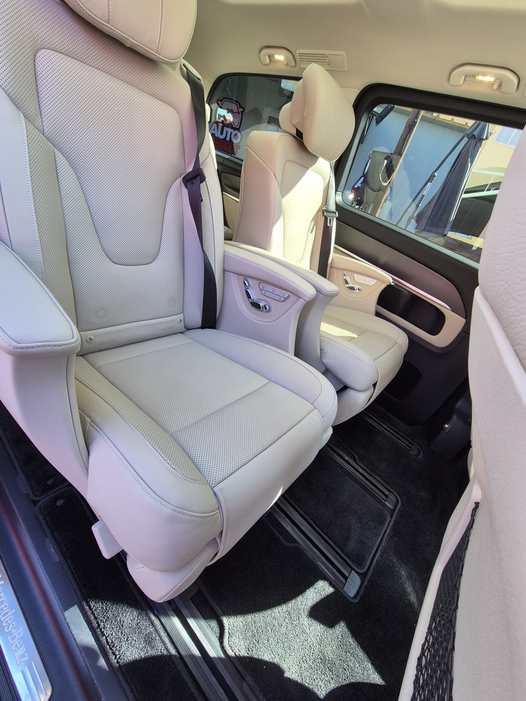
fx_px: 263
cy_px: 350
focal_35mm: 13
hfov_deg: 89.9
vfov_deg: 106.2
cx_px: 263
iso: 64
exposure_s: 1/100
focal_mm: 2.2
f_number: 2.2
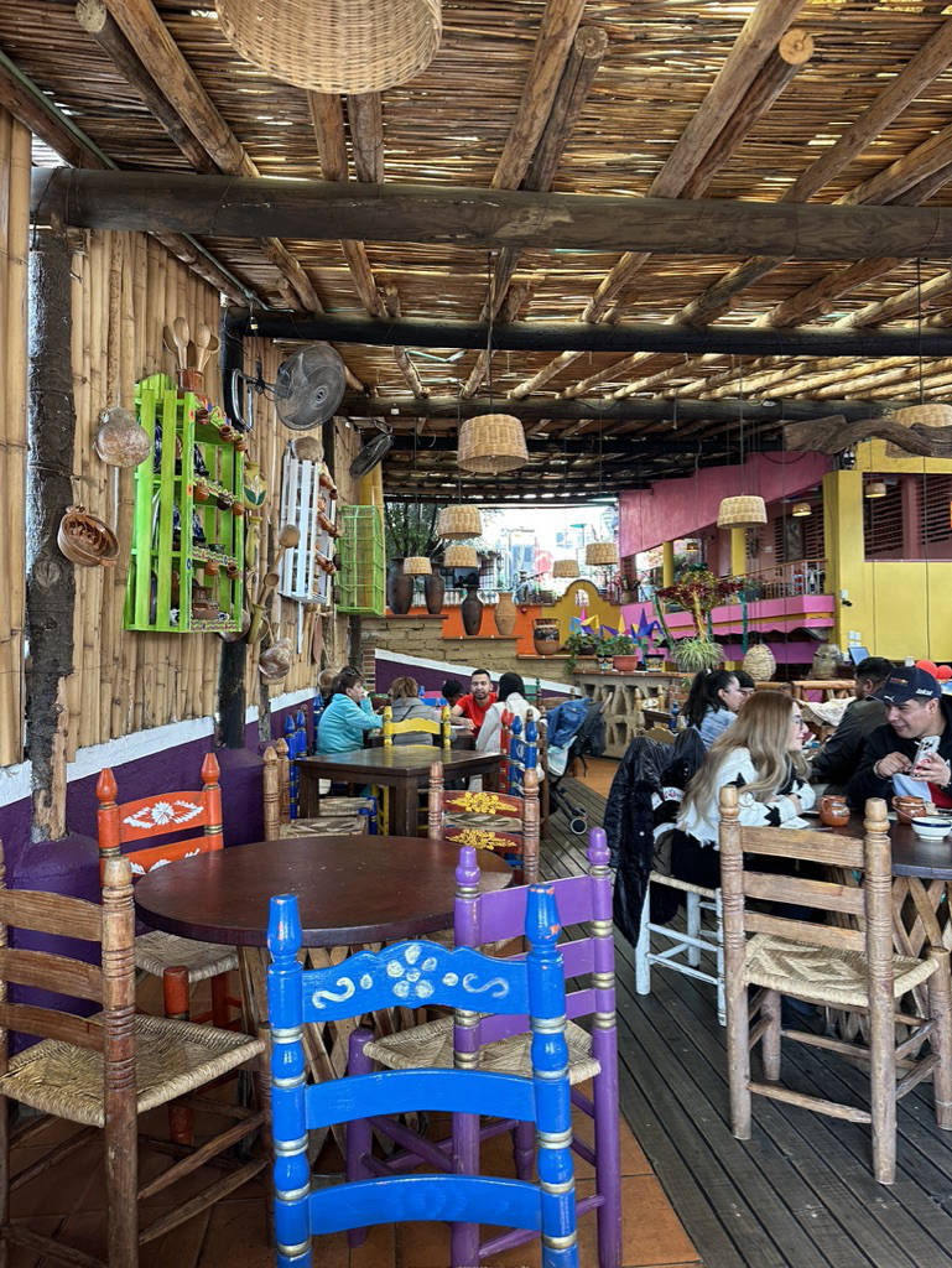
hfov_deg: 56.9
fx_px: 879
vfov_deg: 71.6
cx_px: 476
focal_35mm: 24
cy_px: 634
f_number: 1.8
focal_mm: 6.9
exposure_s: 1/121
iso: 200
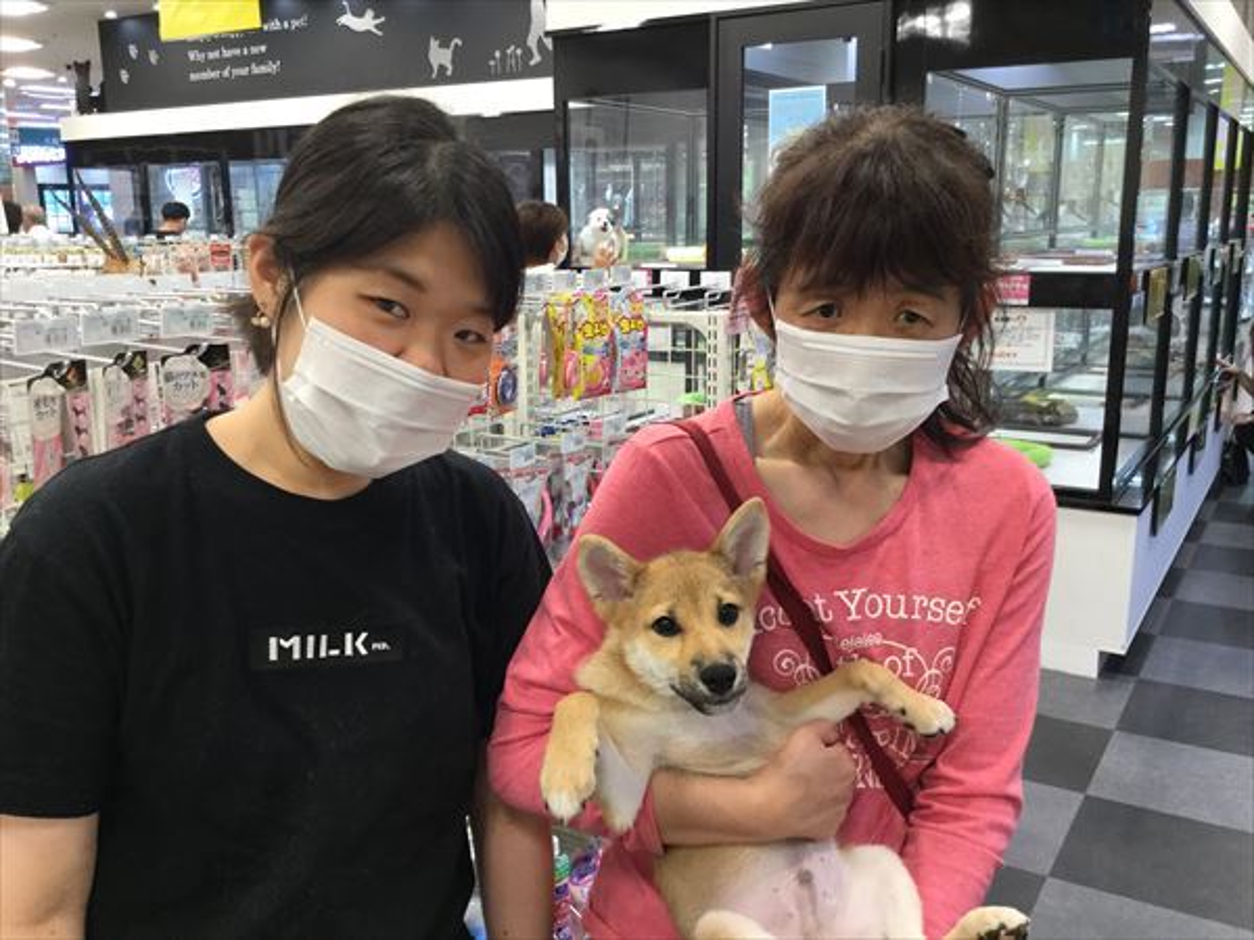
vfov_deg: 45.4
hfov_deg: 58.4
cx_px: 627
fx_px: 1123
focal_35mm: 31
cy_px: 470
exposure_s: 1/33
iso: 50
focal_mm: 3.3
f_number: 2.4
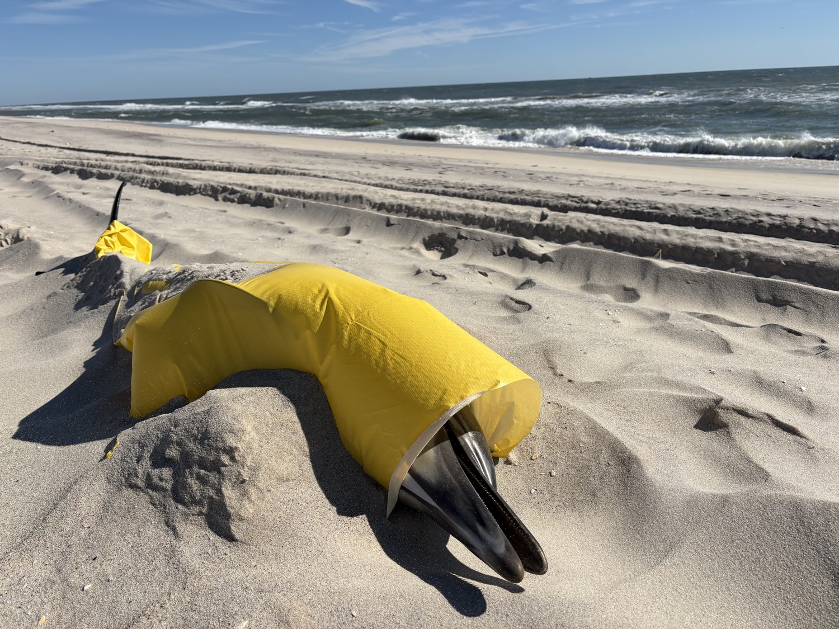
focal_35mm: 26
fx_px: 630
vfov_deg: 53.1
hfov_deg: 67.3
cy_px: 314
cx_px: 420
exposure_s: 1/7813
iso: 50
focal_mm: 5.96
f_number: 1.6
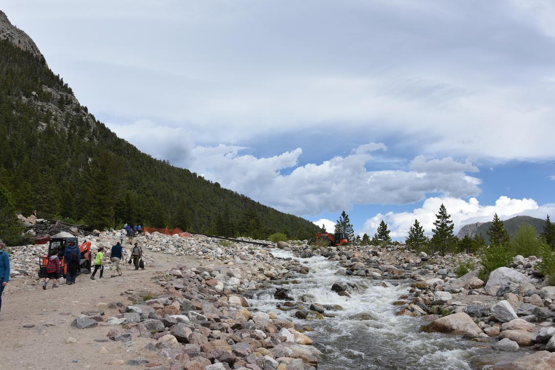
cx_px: 258
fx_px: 555
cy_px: 183
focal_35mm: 36
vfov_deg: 36.9
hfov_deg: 53.1
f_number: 9
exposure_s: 1/320
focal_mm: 32
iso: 100
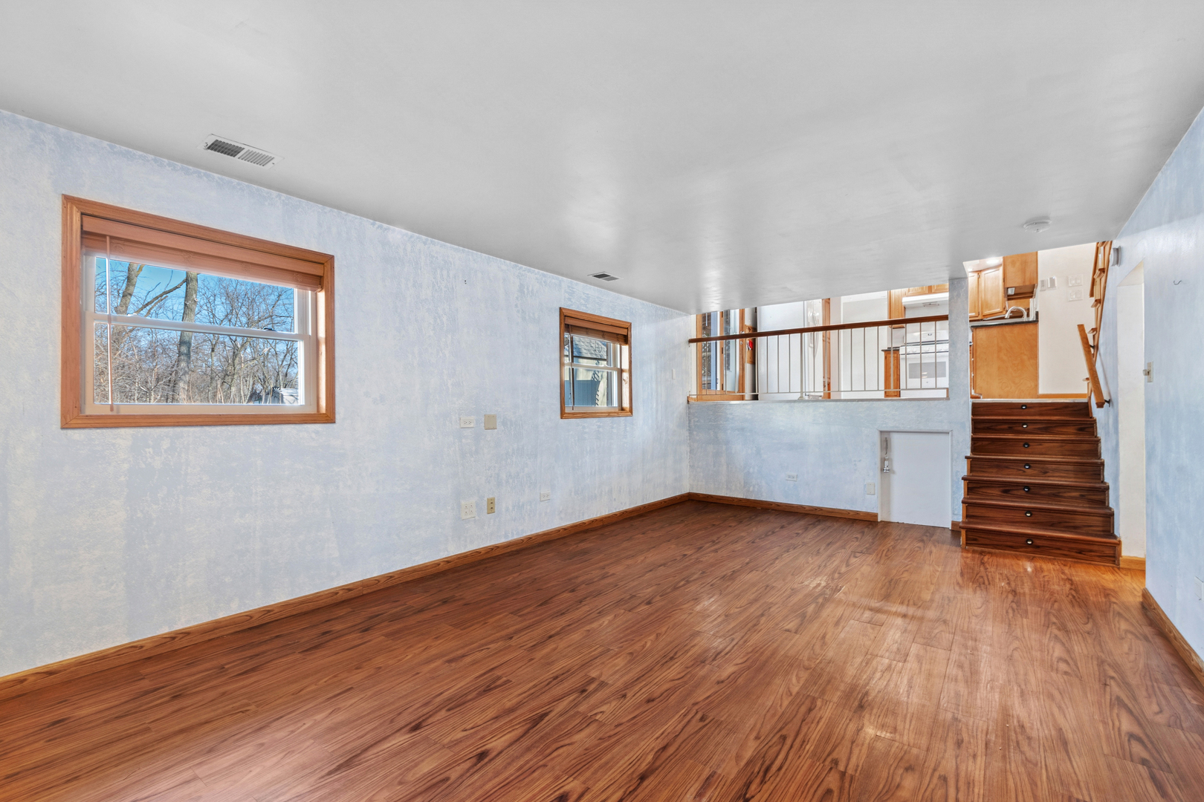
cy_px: 401
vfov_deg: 77.3
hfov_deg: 100.4
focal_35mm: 15
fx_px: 502
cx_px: 602
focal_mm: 10
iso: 250
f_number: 8
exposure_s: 1/10
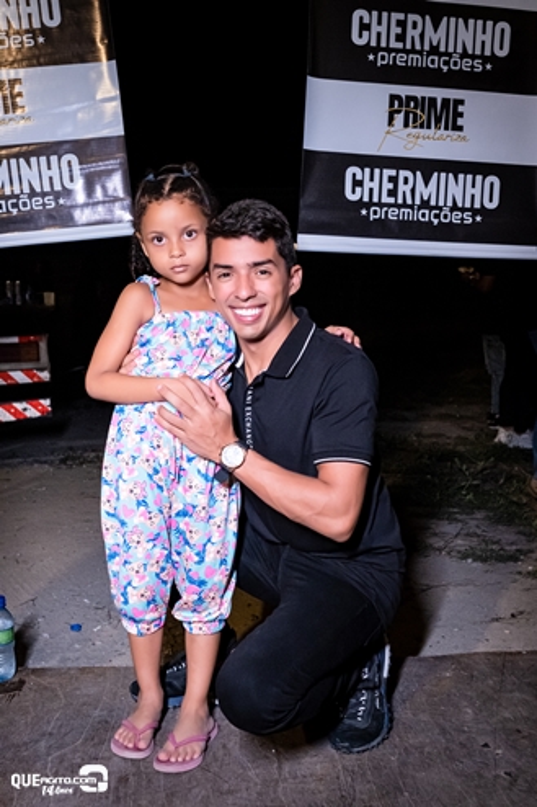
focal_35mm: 36
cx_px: 268
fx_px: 806
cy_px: 404
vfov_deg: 53.1
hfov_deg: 36.8
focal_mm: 24
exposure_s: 1/200
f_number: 2.8
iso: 2500
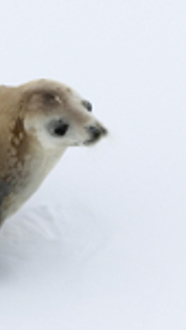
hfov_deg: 0.6
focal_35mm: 1999
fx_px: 17517
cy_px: 231
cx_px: -138
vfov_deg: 1.1
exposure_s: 1/800
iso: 100
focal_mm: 300
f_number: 8
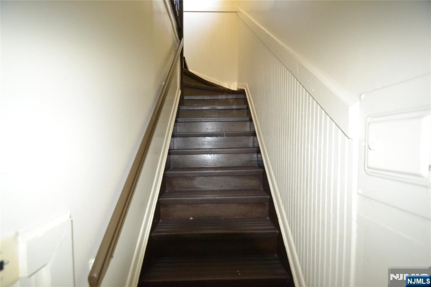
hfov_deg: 100.4
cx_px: 216
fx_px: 180
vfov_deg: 77.3
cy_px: 144
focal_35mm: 15
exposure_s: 1/60
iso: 3200
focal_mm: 10
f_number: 3.5
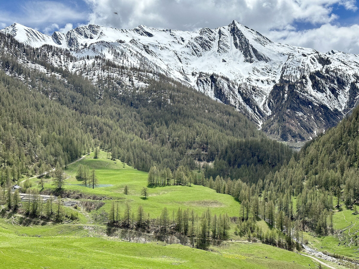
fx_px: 498
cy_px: 134
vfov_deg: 30.3
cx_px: 180
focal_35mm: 48
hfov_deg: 39.7
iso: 64
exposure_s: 1/6623
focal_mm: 6.86
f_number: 1.78
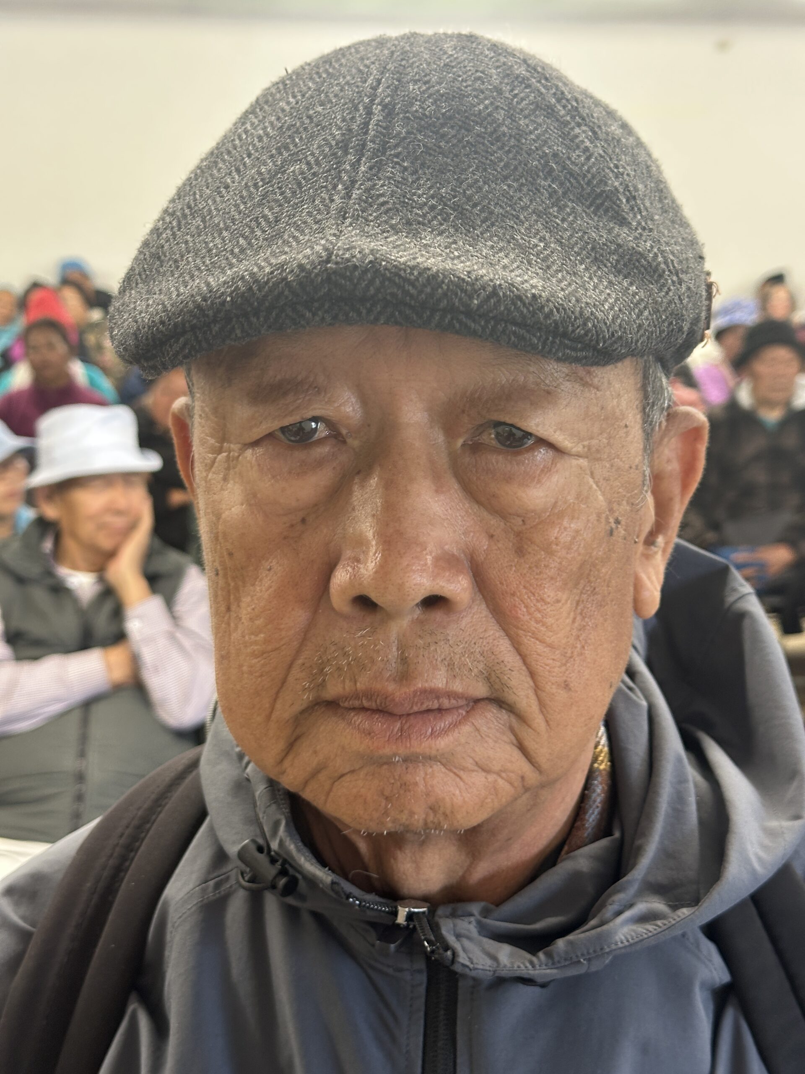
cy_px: 537
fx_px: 1488
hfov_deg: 30.3
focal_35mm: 48
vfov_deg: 39.7
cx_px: 402
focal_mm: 6.86
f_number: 1.78
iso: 160
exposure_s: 1/50
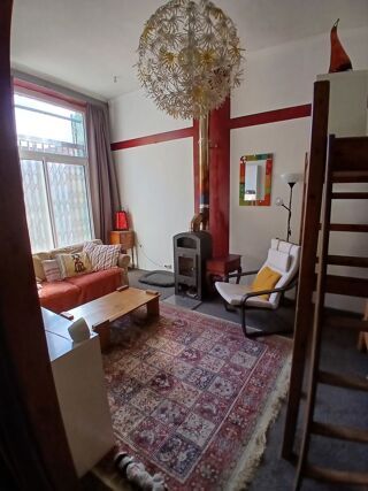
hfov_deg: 74.7
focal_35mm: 17
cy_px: 246
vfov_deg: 91.0
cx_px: 184
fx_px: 241
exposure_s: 1/50
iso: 50
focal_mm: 1.4
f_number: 2.2
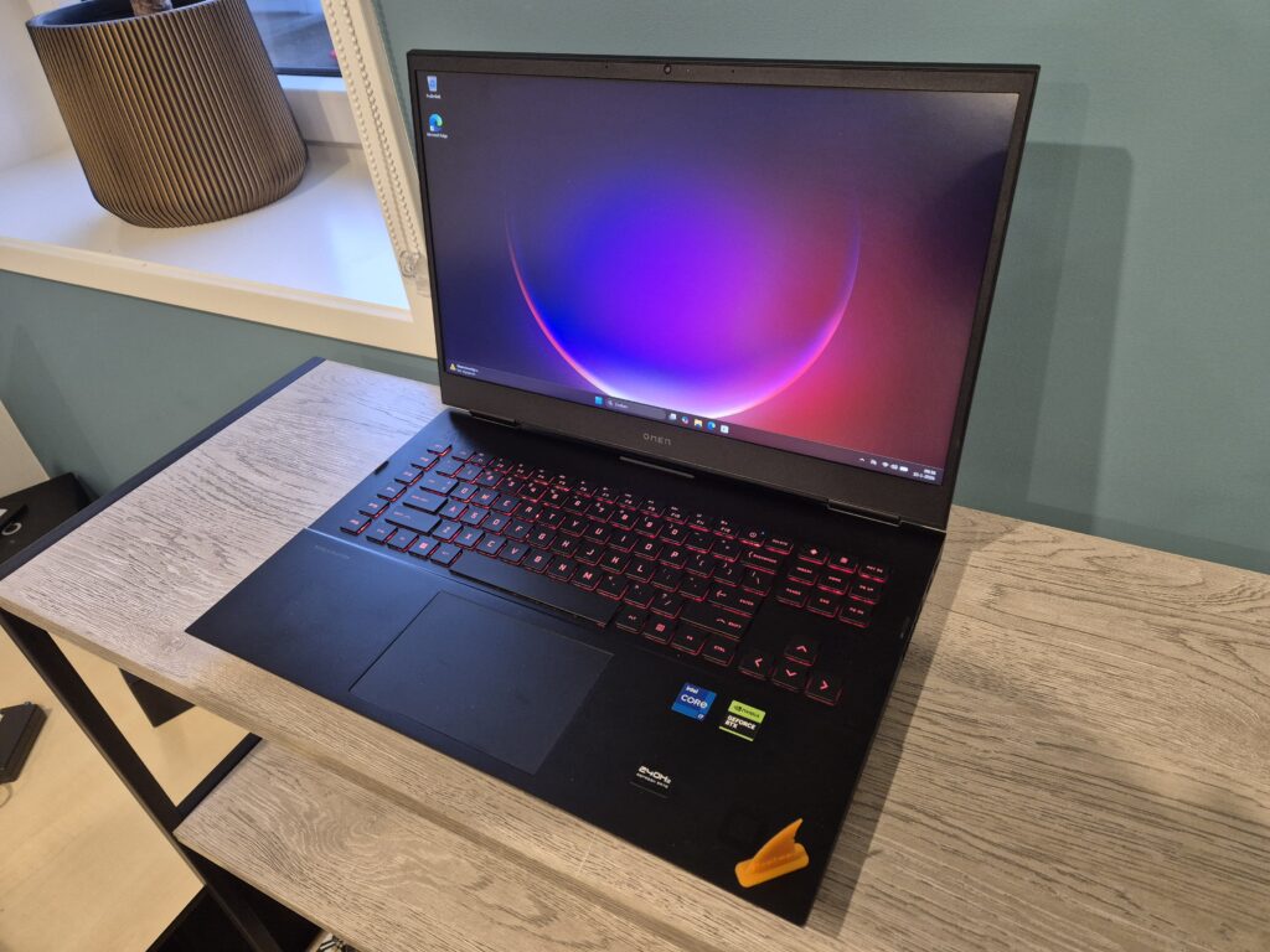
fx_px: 844
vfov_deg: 58.9
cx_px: 635
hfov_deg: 73.9
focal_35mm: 23
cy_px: 476
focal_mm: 5.4
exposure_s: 1/100
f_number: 1.8
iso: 500
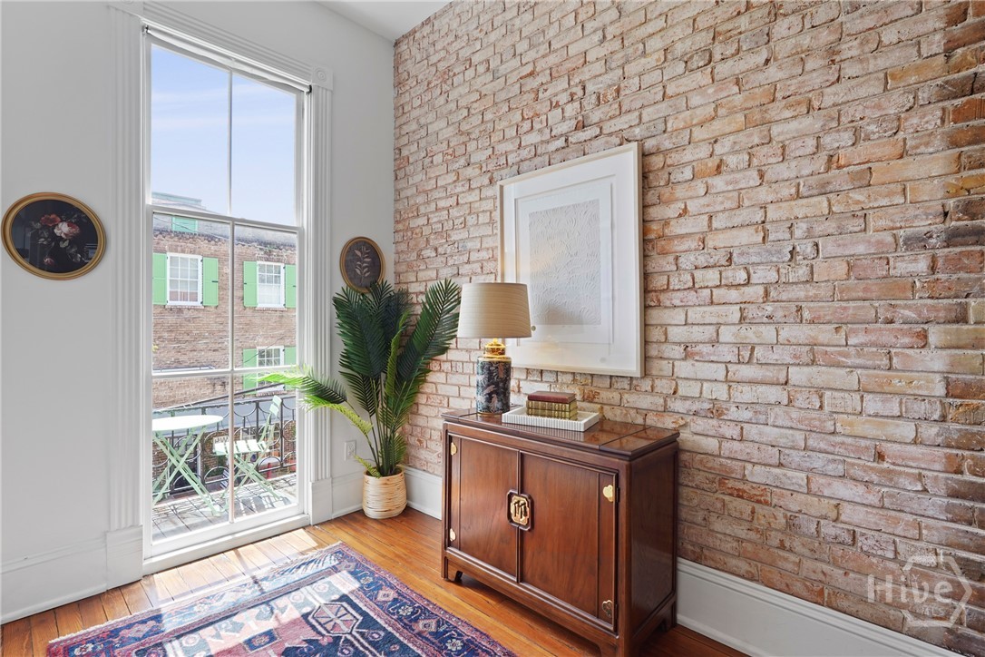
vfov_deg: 70.4
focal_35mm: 17
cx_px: 492
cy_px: 328
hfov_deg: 93.3
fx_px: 465
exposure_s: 1/10
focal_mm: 17
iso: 320
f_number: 9
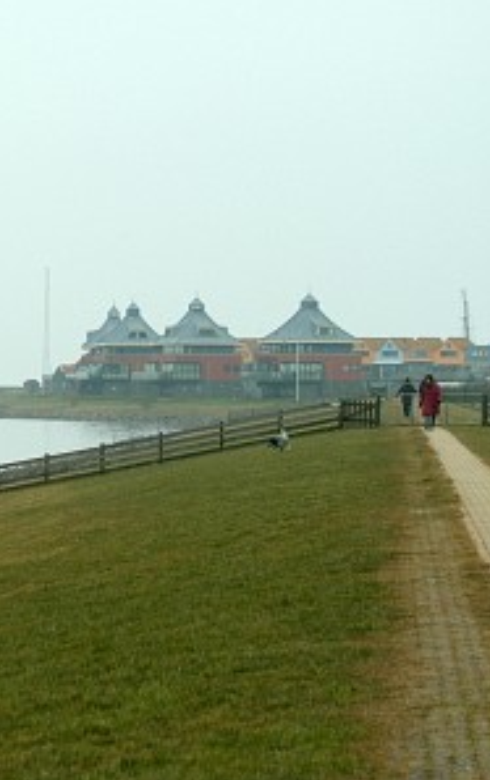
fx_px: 3835
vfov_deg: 11.6
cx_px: -8
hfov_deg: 7.3
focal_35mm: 180
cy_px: 391
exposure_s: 1/750
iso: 400
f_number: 4.8
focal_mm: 78
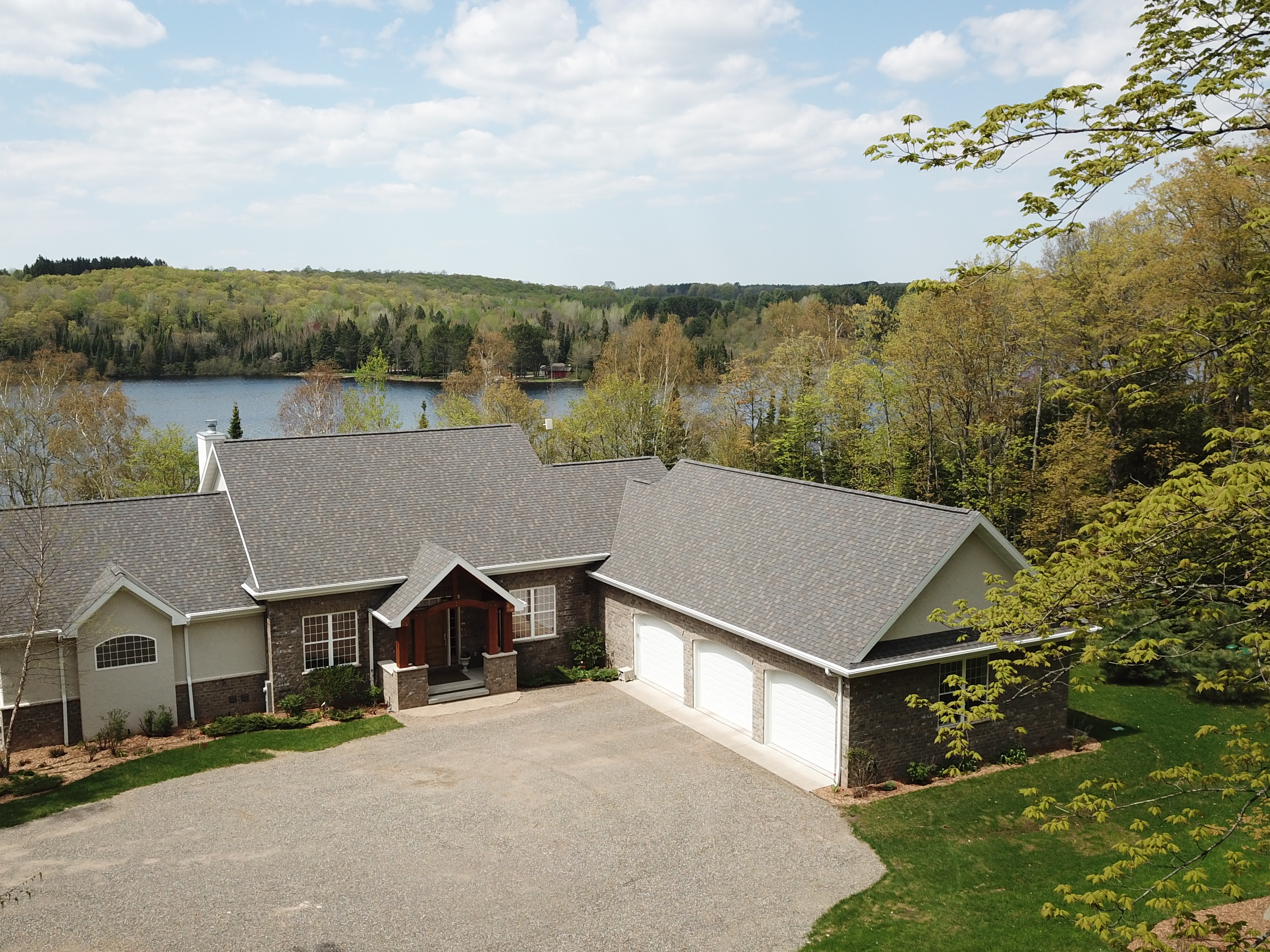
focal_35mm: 33
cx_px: 519
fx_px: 1211
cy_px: 481
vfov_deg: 42.9
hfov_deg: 55.0
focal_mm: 4.73
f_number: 2.2
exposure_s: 1/1156
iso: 100
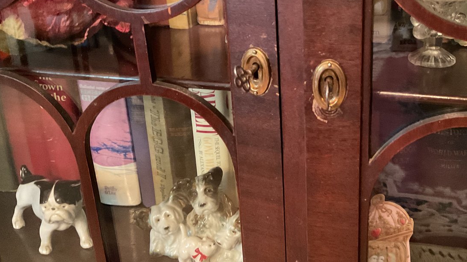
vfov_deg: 26.9
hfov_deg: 45.5
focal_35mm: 44
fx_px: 545
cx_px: 323
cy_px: 82
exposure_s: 1/30
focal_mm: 3
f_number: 1.8
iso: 500
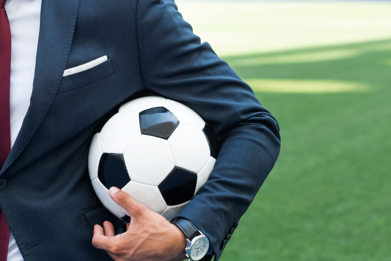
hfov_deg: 15.0
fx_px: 1477
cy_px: 53
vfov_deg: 10.1
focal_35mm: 136
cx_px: 90
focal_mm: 50
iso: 200
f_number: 4
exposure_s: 1/320
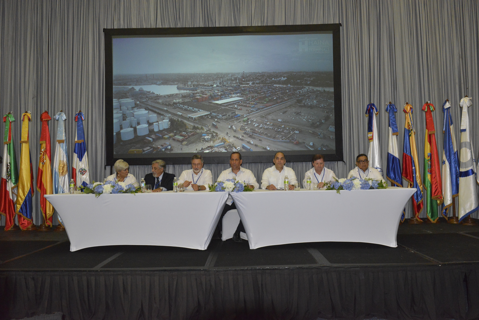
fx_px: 373
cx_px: 240
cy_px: 160
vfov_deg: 46.4
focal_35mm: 28
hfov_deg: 65.5
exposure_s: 1/100
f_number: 8
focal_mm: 28
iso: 6400
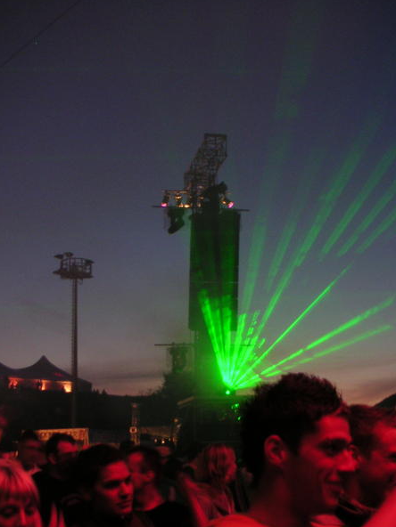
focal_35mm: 50
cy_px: 262
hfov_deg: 29.0
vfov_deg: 38.2
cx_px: 240
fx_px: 763
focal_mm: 5.7
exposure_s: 1/6
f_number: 2.8
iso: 100
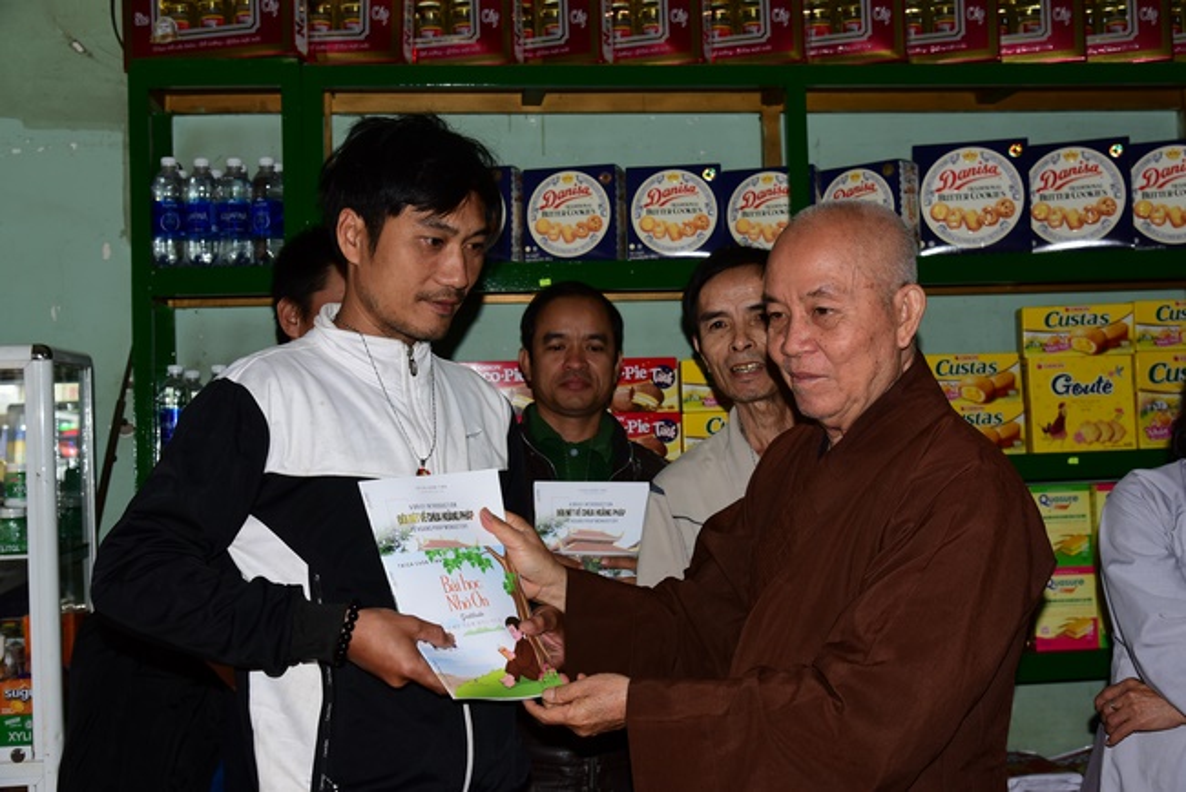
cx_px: 593
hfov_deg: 44.5
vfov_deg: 30.5
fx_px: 1450
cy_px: 396
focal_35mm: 44
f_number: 5.6
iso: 400
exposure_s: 1/80
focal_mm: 44
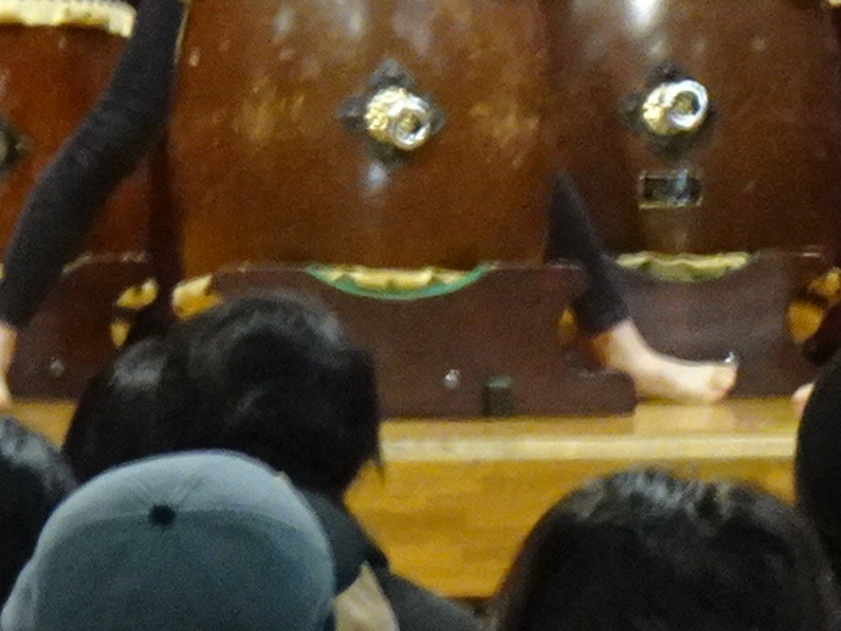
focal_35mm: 687
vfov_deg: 2.2
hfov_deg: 2.9
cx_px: 1433
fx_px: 16694
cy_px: -588
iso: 800
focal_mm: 24.63
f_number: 5.6
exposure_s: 1/10
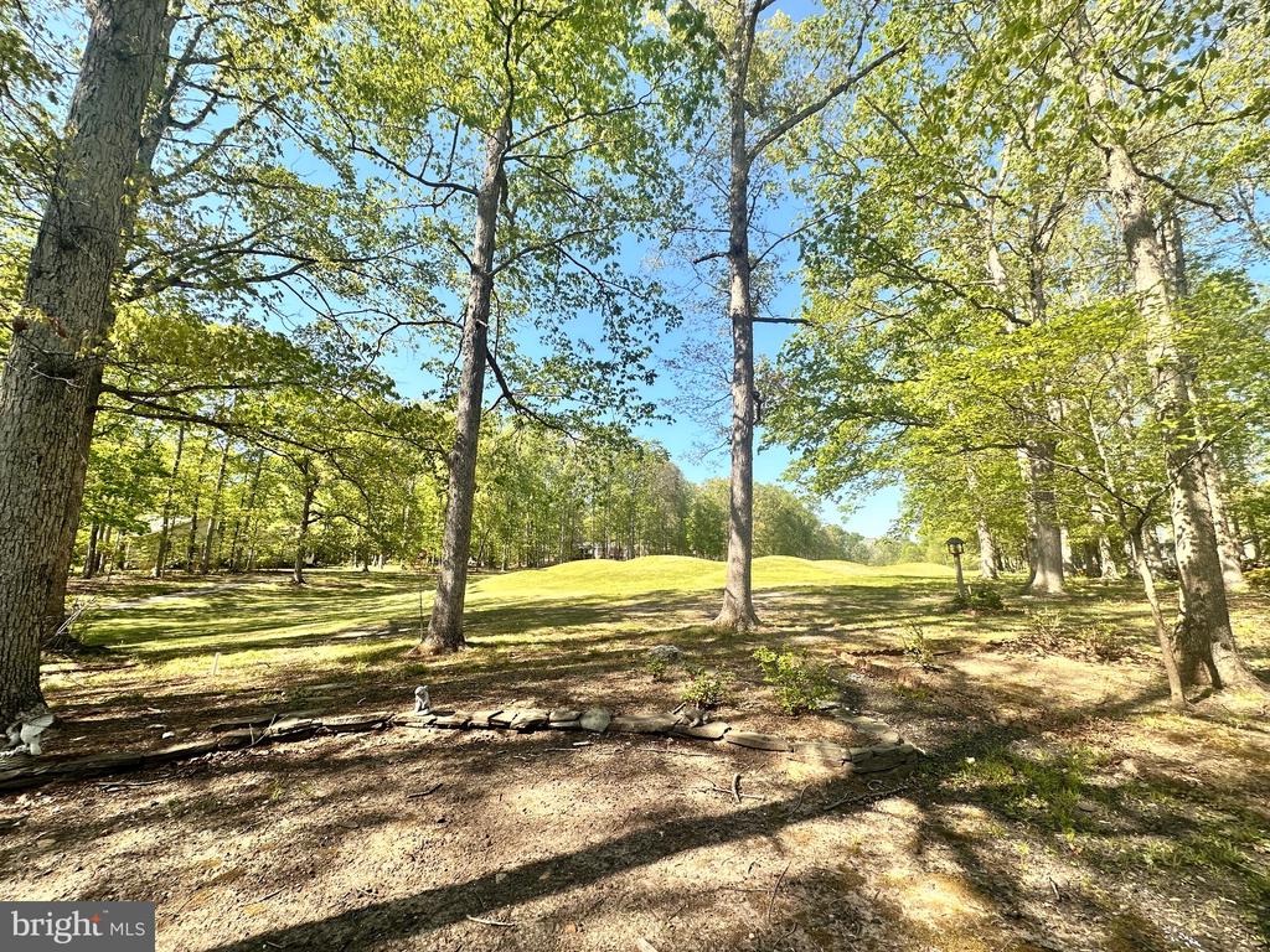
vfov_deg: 85.7
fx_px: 514
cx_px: 635
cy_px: 476
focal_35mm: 14
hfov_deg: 102.1
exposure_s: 1/836
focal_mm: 2.22
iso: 40
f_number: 2.2
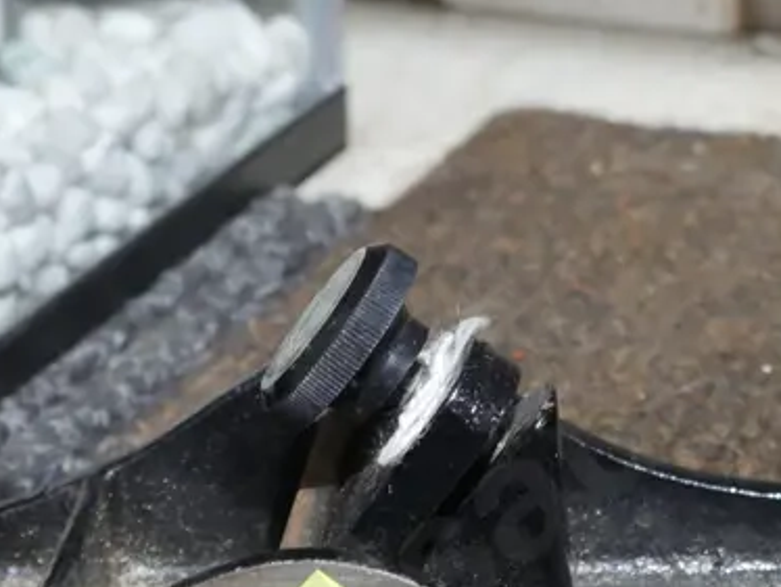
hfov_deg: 17.0
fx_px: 2596
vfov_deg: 12.9
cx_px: 622
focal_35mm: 115
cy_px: 431
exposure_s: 1/60
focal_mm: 21
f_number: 4.6
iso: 1250
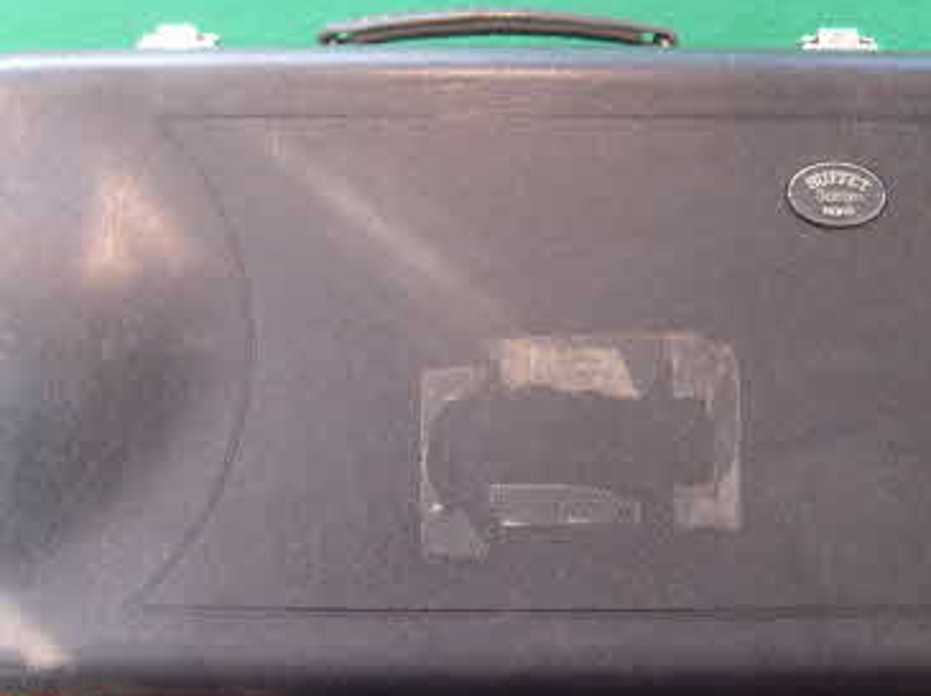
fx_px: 1290
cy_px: 328
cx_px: 474
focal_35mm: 48
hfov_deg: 39.7
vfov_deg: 30.2
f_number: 2.8
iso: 200
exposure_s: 1/20
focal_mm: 5.8
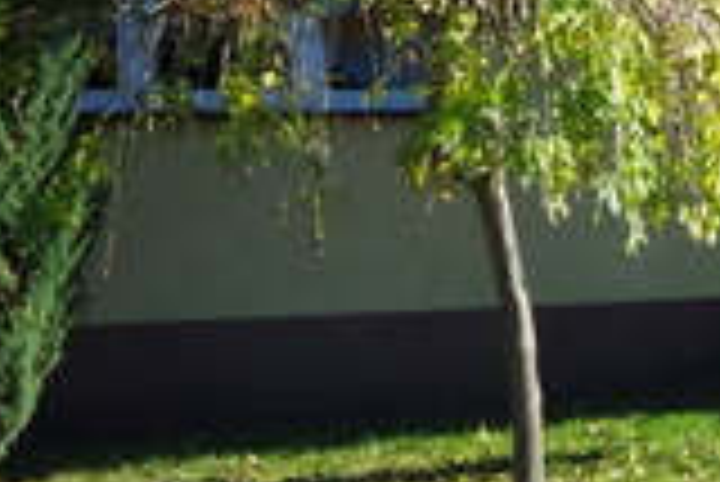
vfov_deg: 13.6
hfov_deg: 17.1
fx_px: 2022
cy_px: 167
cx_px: 1242
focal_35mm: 101
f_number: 11
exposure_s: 1/1000
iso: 3200
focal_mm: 18
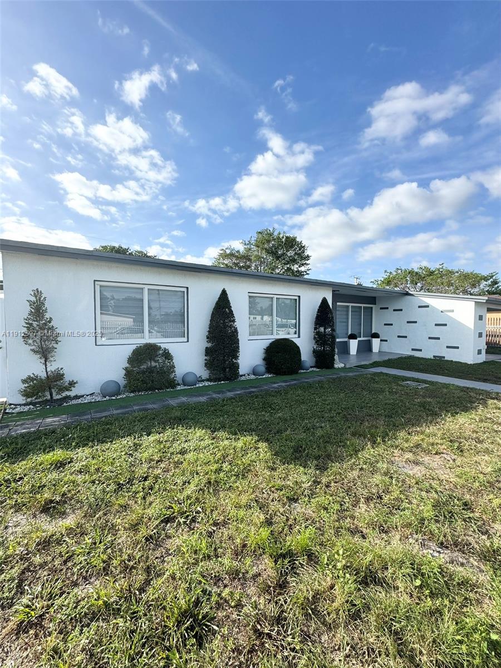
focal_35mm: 14
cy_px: 334
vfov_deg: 102.1
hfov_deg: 85.7
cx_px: 250
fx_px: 270
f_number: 2.2
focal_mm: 2.22
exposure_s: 1/1477
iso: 40
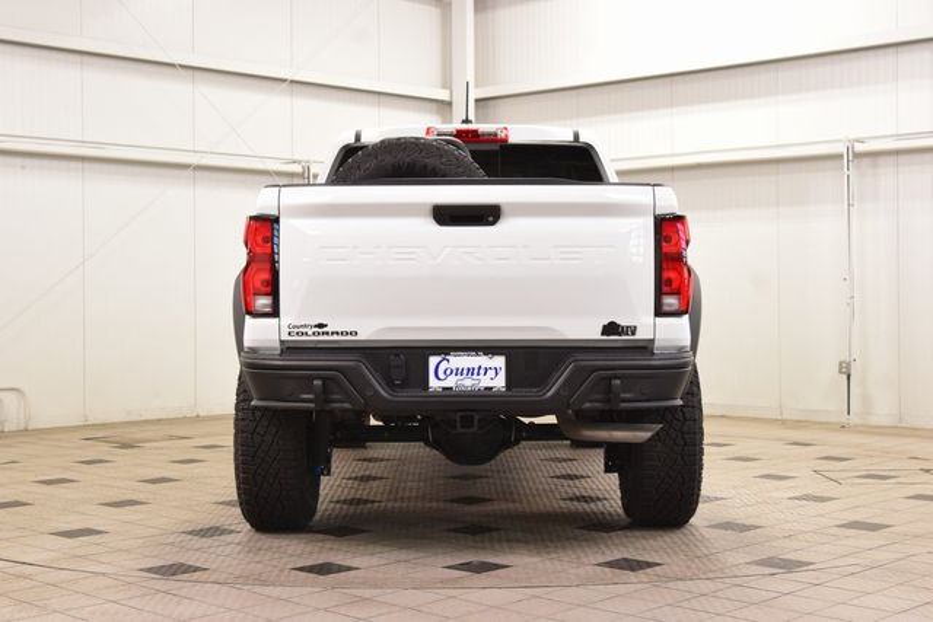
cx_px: 466
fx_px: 1400
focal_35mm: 54
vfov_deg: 25.1
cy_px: 311
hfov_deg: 36.9
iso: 1000
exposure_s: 1/30
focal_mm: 36
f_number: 7.1
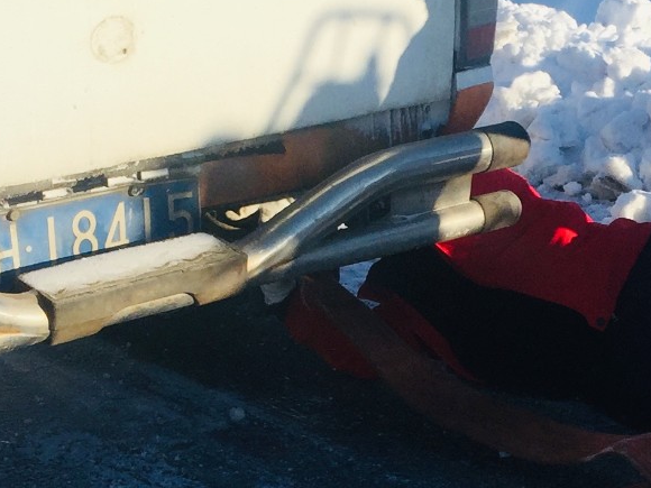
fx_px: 1881
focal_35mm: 100
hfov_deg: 19.2
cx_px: 614
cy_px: 360
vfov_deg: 14.7
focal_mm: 4.15
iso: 32
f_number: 2.2
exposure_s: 1/2639
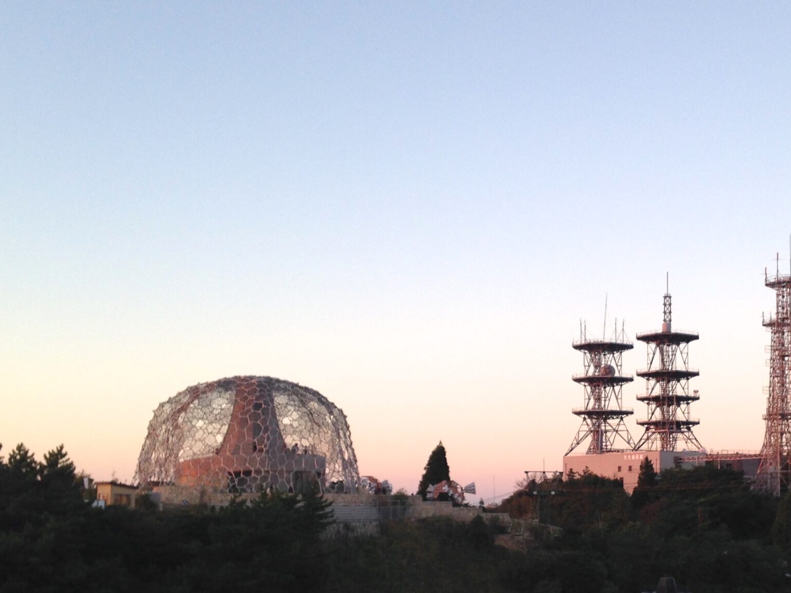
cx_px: 597
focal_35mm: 55
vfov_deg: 26.4
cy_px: 412
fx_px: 1257
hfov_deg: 34.2
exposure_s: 1/120
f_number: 2.4
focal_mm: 4.12
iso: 50
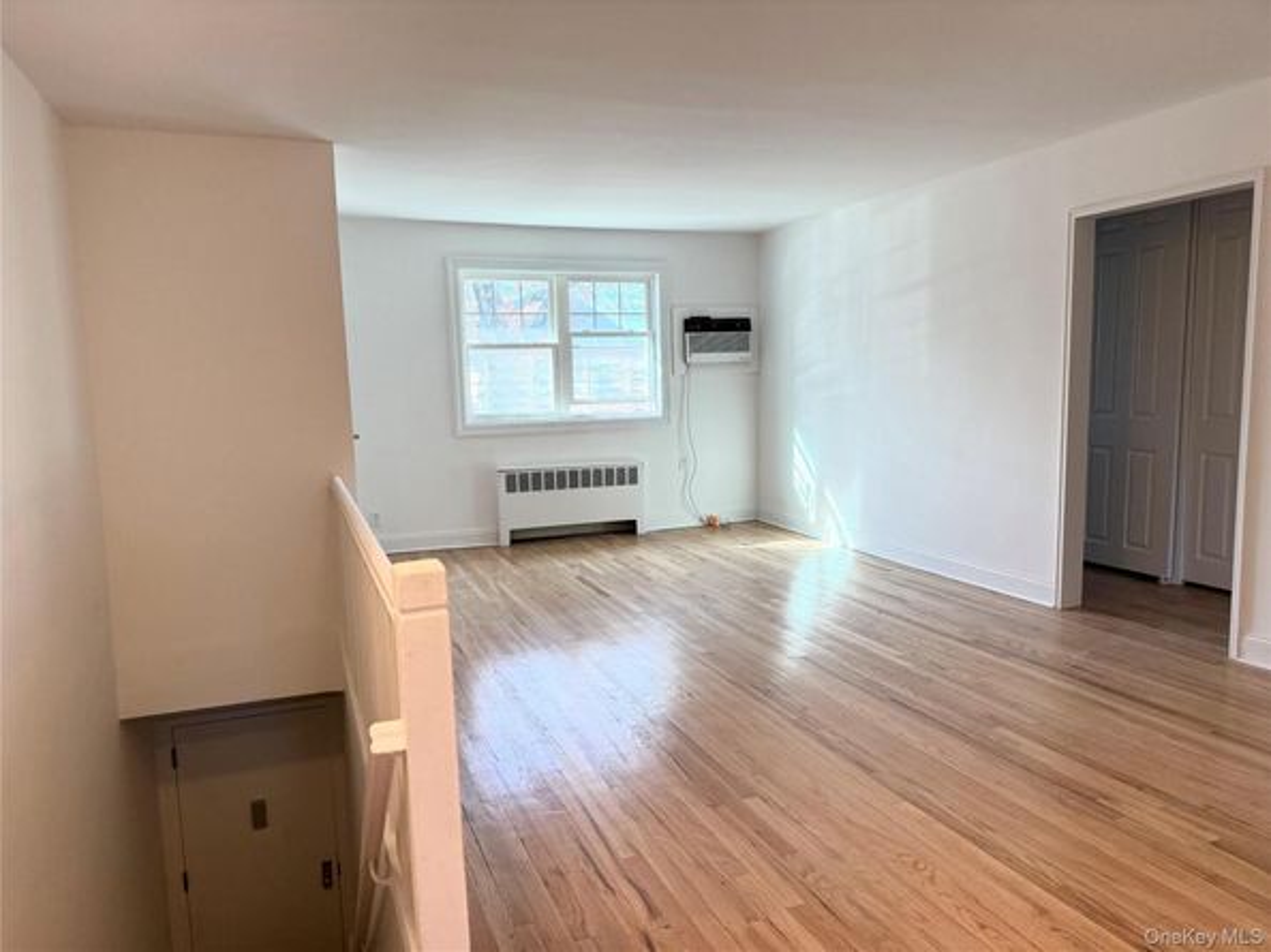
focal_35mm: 24
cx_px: 636
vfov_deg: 56.8
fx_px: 881
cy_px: 476
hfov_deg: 71.6
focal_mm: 6.76
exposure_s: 1/188
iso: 200
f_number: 1.78
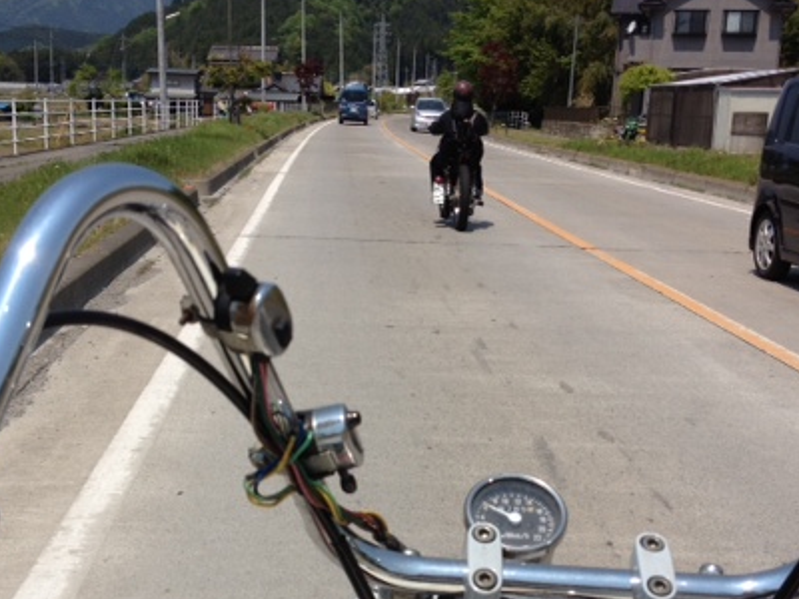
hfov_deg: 34.3
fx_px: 1293
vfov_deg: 25.8
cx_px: 392
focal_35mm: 56
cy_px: 449
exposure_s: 1/2513
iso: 64
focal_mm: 4.28
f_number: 2.4
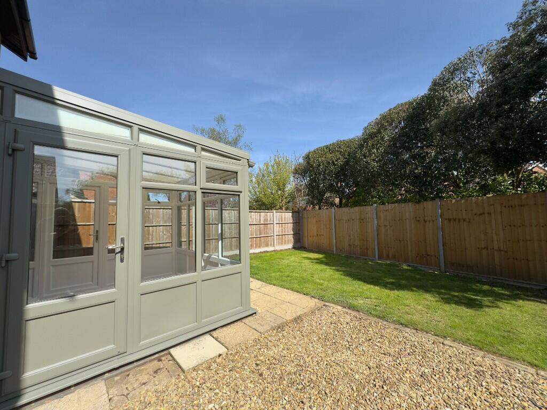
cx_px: 274
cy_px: 205
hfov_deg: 102.1
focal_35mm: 14
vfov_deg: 85.7
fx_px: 221
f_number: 2.2
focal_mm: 2.22
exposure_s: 1/1637
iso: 50
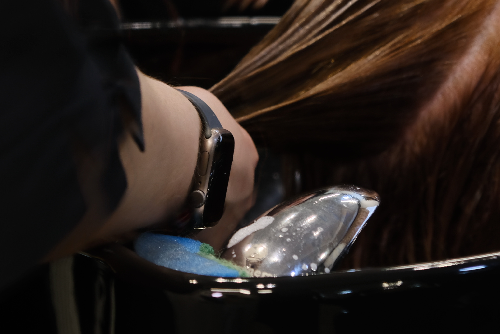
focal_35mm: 180
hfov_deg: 11.4
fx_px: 2500
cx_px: 367
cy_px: 27
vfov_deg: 7.6
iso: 400
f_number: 4
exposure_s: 1/30
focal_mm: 55
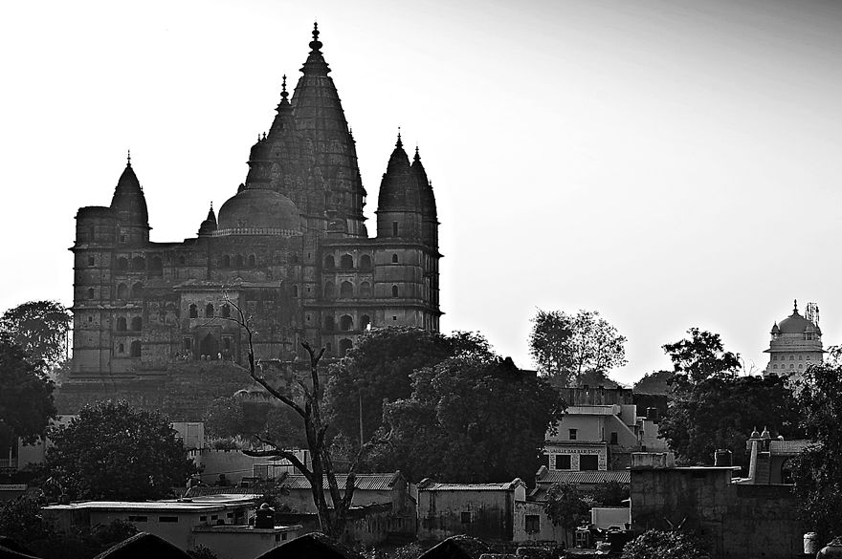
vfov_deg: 16.5
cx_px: 421
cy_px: 280
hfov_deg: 24.6
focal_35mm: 82
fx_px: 1928
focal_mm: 55
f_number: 8
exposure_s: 1/250
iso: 100
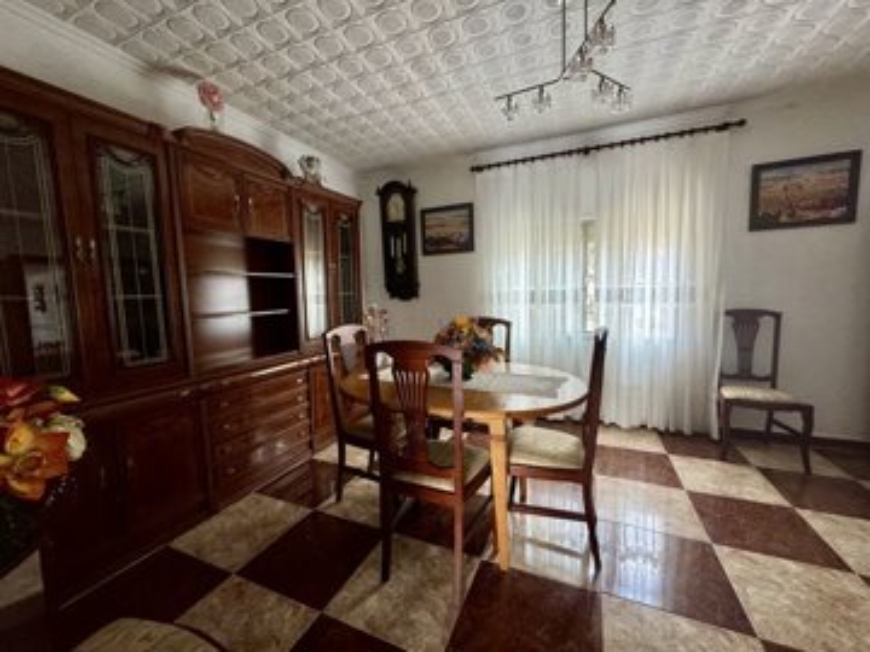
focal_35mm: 14
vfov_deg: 85.7
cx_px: 435
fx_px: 352
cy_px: 326
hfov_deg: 102.1
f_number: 2.2
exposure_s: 1/99
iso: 250
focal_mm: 2.22
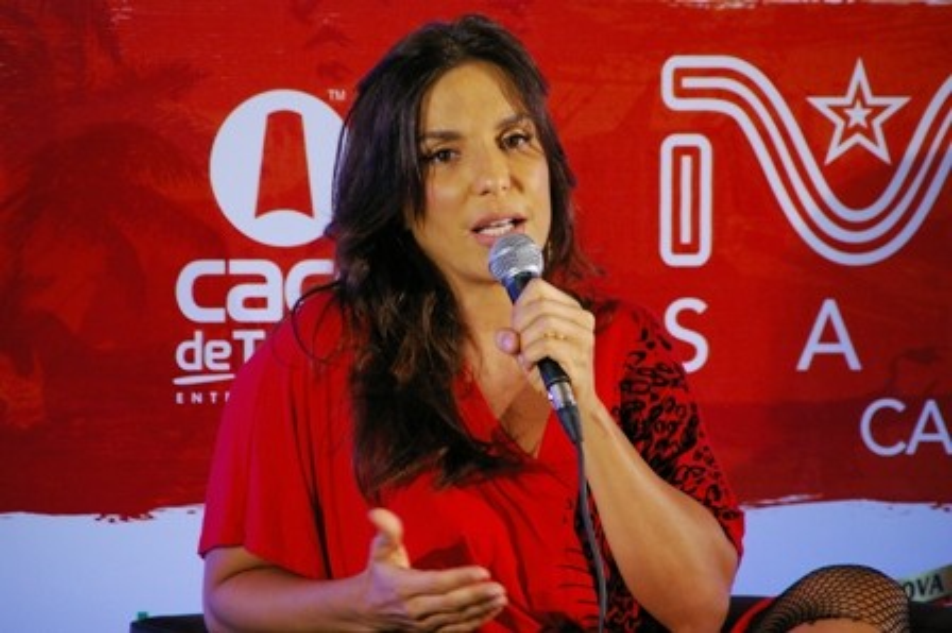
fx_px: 8720
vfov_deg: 4.2
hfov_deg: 6.2
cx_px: 476
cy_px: 316
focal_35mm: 330
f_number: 6.3
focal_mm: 220
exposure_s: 1/45
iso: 800
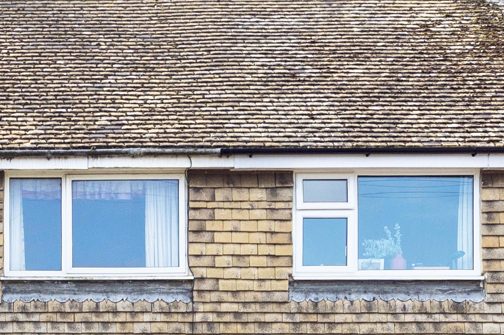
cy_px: 360
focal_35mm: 85
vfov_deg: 15.7
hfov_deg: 18.7
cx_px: -399
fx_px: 1189
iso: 250
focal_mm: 22
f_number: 8
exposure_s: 1/400
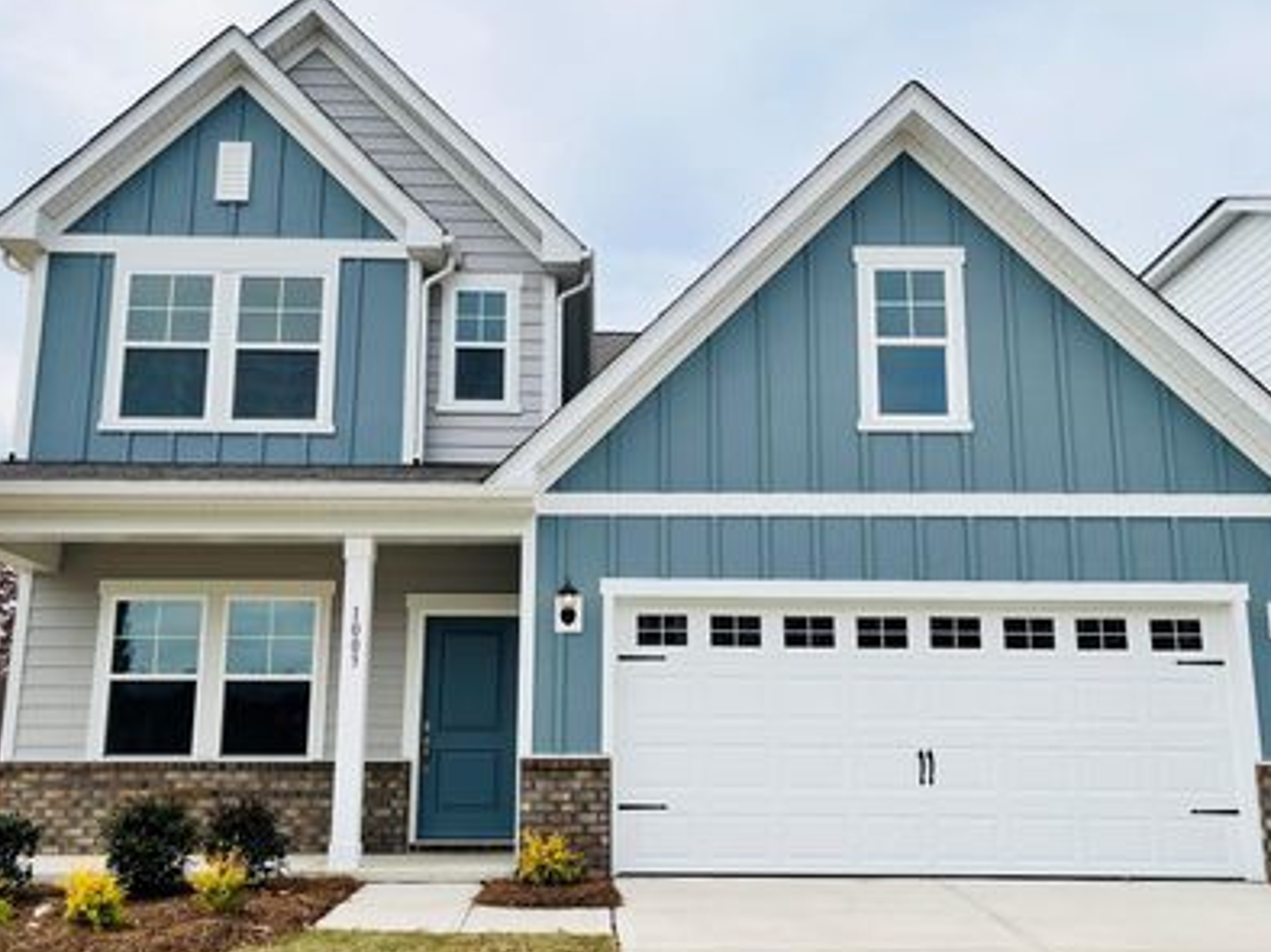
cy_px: 515
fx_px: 1211
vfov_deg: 42.9
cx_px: 616
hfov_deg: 55.4
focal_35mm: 33
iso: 50
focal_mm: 5.1
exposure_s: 1/3049
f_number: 1.6
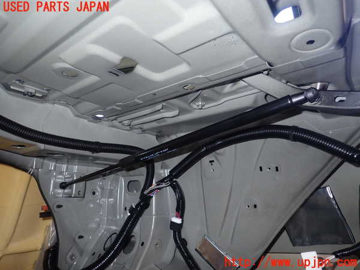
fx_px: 260
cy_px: 135
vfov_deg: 54.9
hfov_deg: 69.4
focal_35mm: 25
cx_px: 180
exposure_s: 1/30
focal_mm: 4.5
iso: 200
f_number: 2
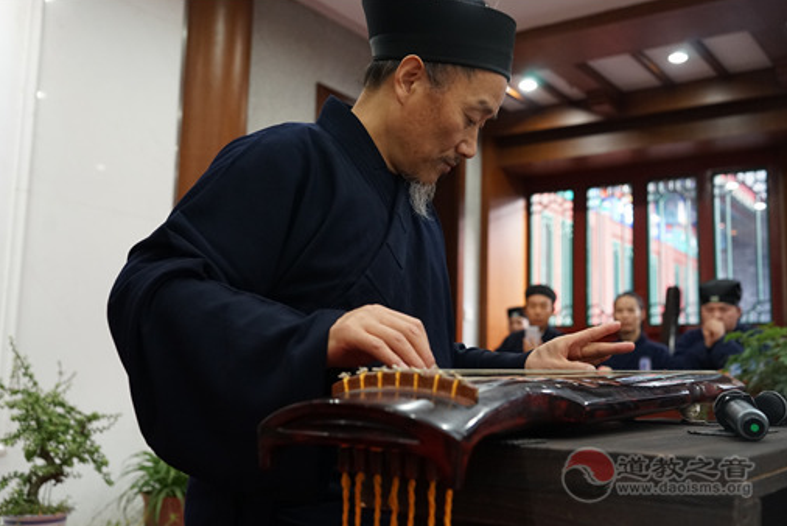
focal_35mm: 39
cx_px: 386
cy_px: 263
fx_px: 853
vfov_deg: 34.3
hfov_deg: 49.5
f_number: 4
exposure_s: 1/60
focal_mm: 38
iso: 2000
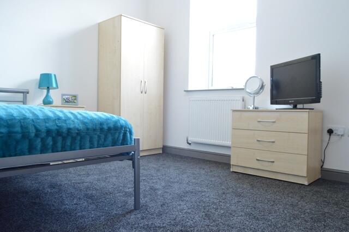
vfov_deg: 47.9
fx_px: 262
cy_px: 116
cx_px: 174
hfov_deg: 67.4
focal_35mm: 27
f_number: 4.5
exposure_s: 1/80
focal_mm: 18
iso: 1600
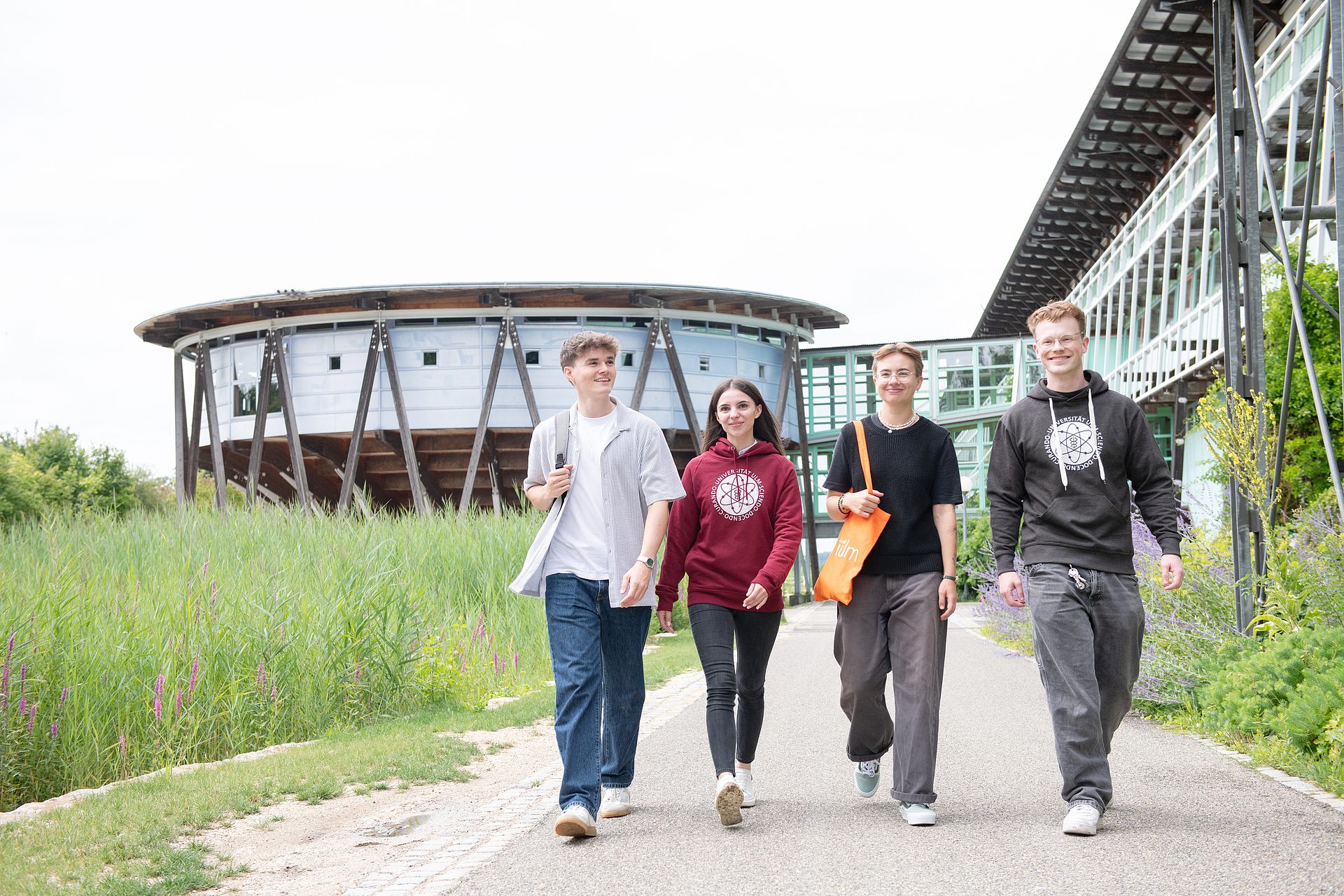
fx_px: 1792
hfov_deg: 41.1
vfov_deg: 28.1
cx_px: 672
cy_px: 448
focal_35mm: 48
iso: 320
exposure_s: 1/1250
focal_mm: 48
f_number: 4.5
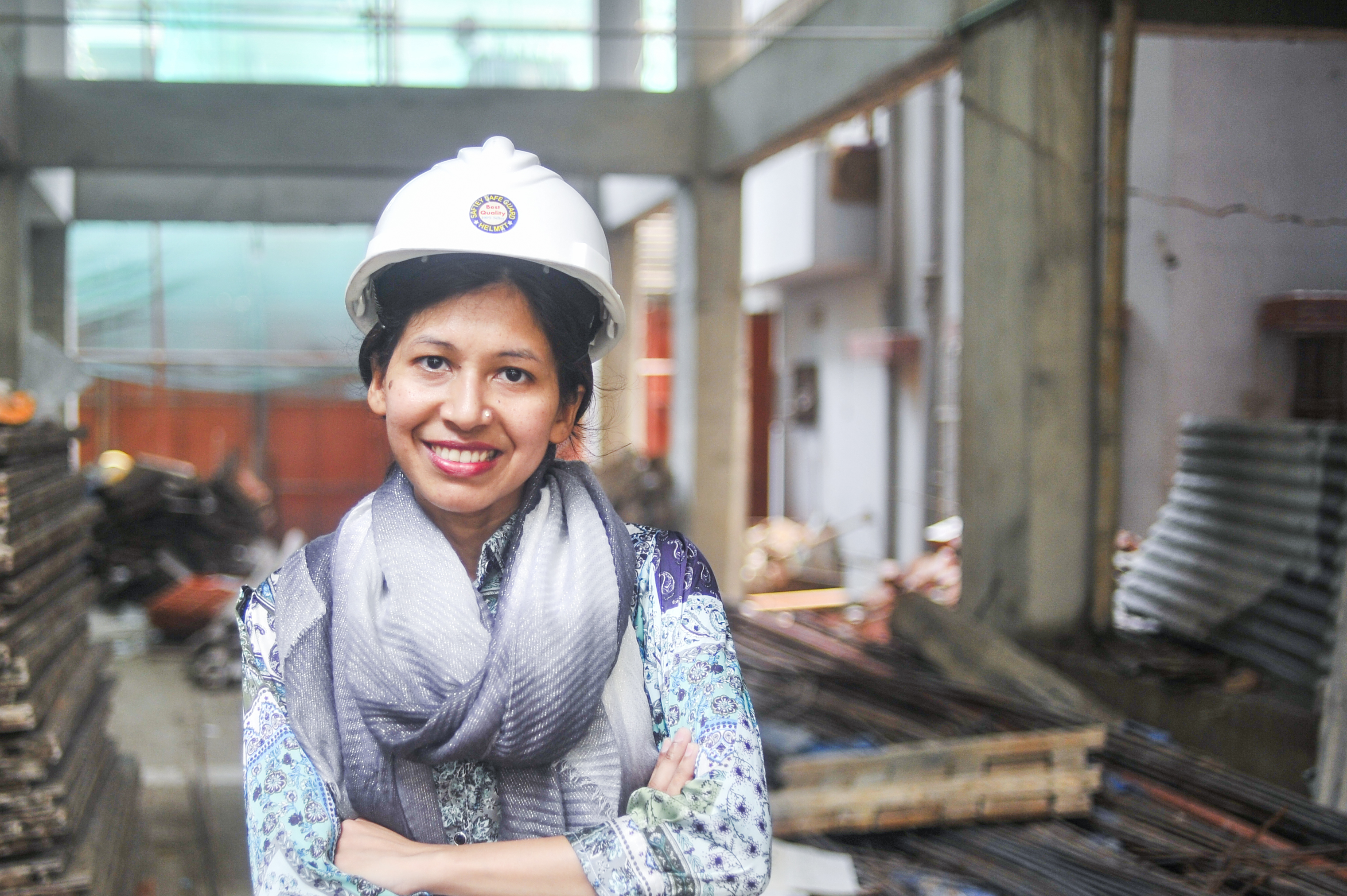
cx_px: 481
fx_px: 1832
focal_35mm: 49
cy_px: 564
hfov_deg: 40.0
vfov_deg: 27.4
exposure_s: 1/320
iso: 400
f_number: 2
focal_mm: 35
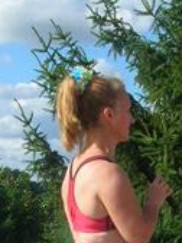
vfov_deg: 14.3
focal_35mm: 133
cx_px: 140
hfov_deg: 11.1
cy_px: 305
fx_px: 932
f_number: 5.6
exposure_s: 1/280
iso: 50
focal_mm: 5.8
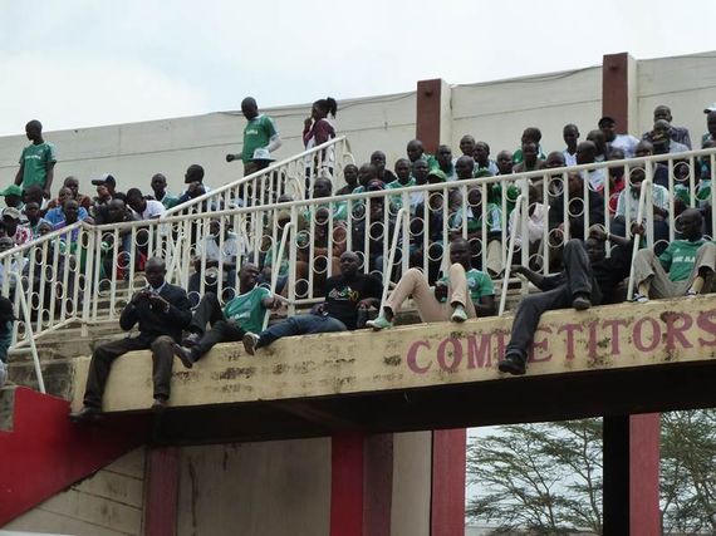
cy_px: 268
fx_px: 2460
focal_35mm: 119
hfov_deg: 16.6
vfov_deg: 12.4
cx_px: 358
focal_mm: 19.5
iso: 125
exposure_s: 1/500
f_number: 4.4
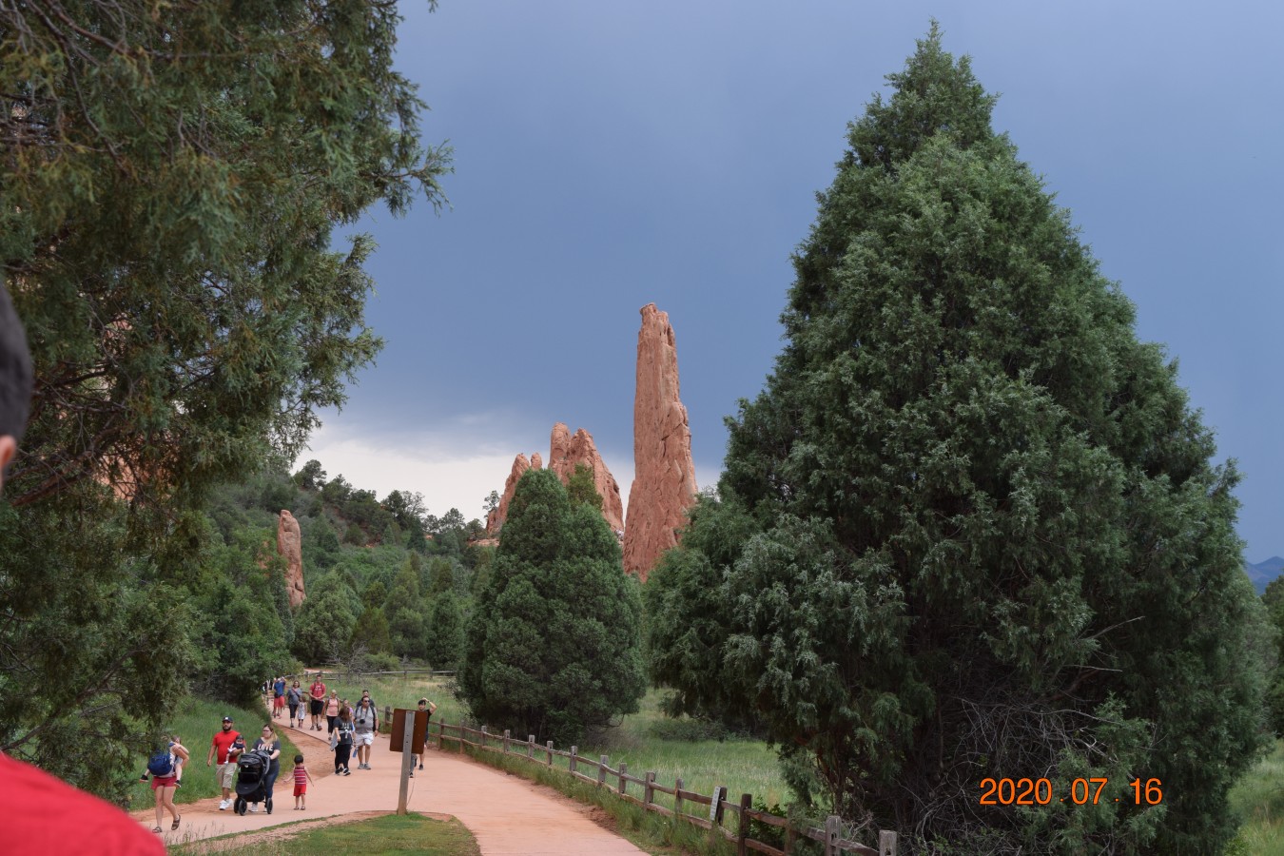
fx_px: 1926
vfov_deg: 25.1
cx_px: 642
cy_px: 428
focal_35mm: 54
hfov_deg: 36.9
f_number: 8
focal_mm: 36
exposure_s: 1/250
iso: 250
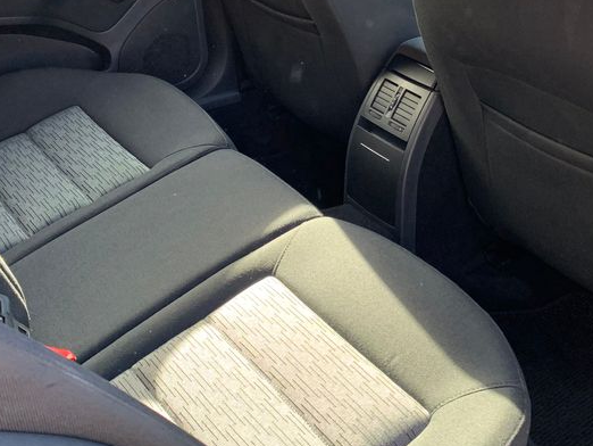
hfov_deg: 37.0
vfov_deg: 27.5
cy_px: 42
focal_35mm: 51
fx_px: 874
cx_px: 408
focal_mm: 4.25
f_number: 1.8
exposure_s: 1/121
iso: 64
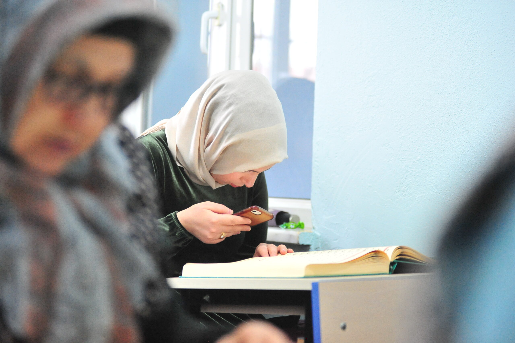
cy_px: 172
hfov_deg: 25.4
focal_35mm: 80
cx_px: 258
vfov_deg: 17.1
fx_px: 1144
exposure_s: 1/160
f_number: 3.5
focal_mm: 80
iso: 6400
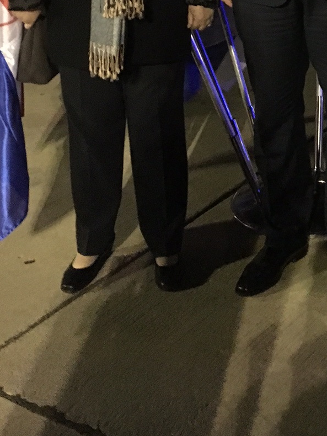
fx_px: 932
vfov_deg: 23.7
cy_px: -103
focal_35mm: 74
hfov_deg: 19.1
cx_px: 363
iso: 400
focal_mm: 4.15
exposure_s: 1/17
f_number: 2.2
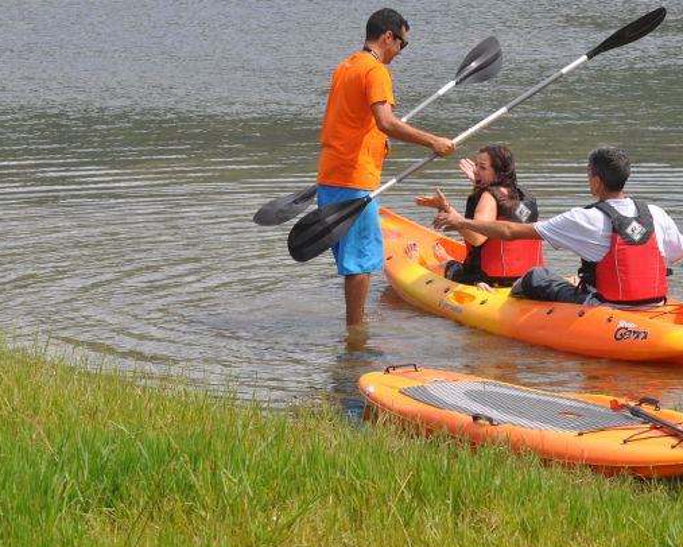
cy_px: 207
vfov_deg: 8.7
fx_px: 3575
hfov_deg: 10.9
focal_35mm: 177
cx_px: 480
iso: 200
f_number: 9
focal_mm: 75
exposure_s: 1/320
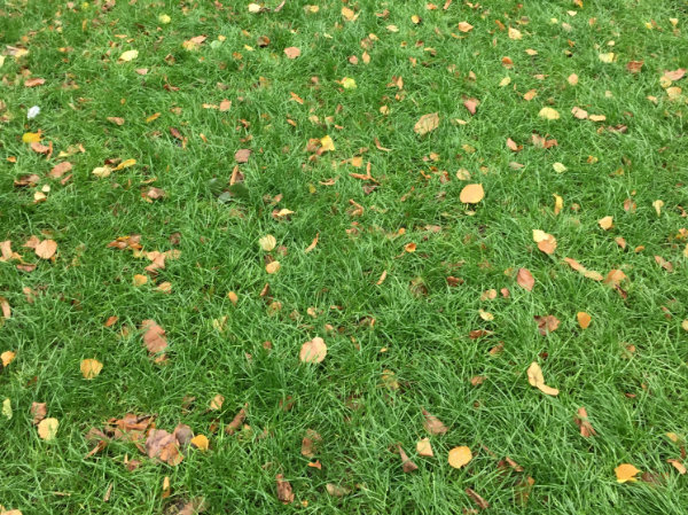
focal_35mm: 29
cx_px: 344
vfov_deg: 48.2
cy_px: 258
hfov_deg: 61.7
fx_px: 576
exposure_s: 1/33
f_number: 2.2
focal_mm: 4.2
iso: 25
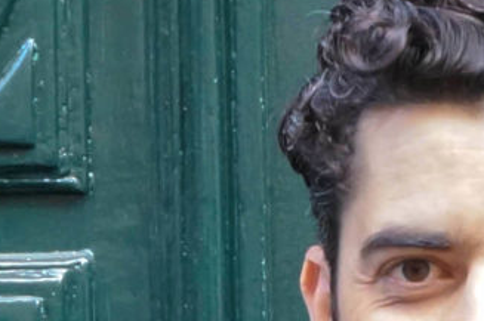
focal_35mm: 247
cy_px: 597
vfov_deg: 5.5
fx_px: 3315
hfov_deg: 8.3
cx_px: 475
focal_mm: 21
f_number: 4.5
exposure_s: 1/80
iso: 800
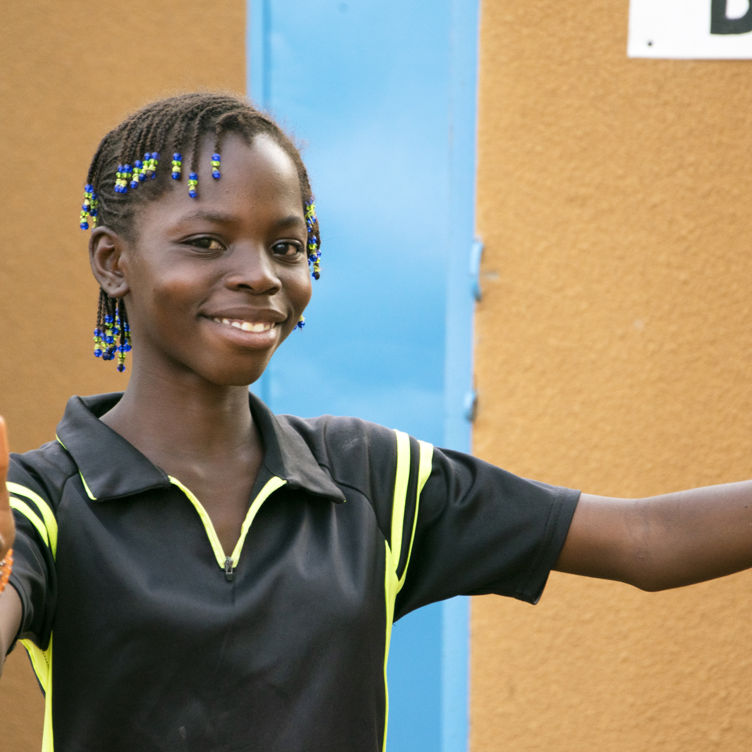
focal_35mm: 212
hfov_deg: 8.3
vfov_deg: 8.3
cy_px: 382
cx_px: 353
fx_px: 5202
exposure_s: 1/160
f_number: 5.6
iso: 200
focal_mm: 105
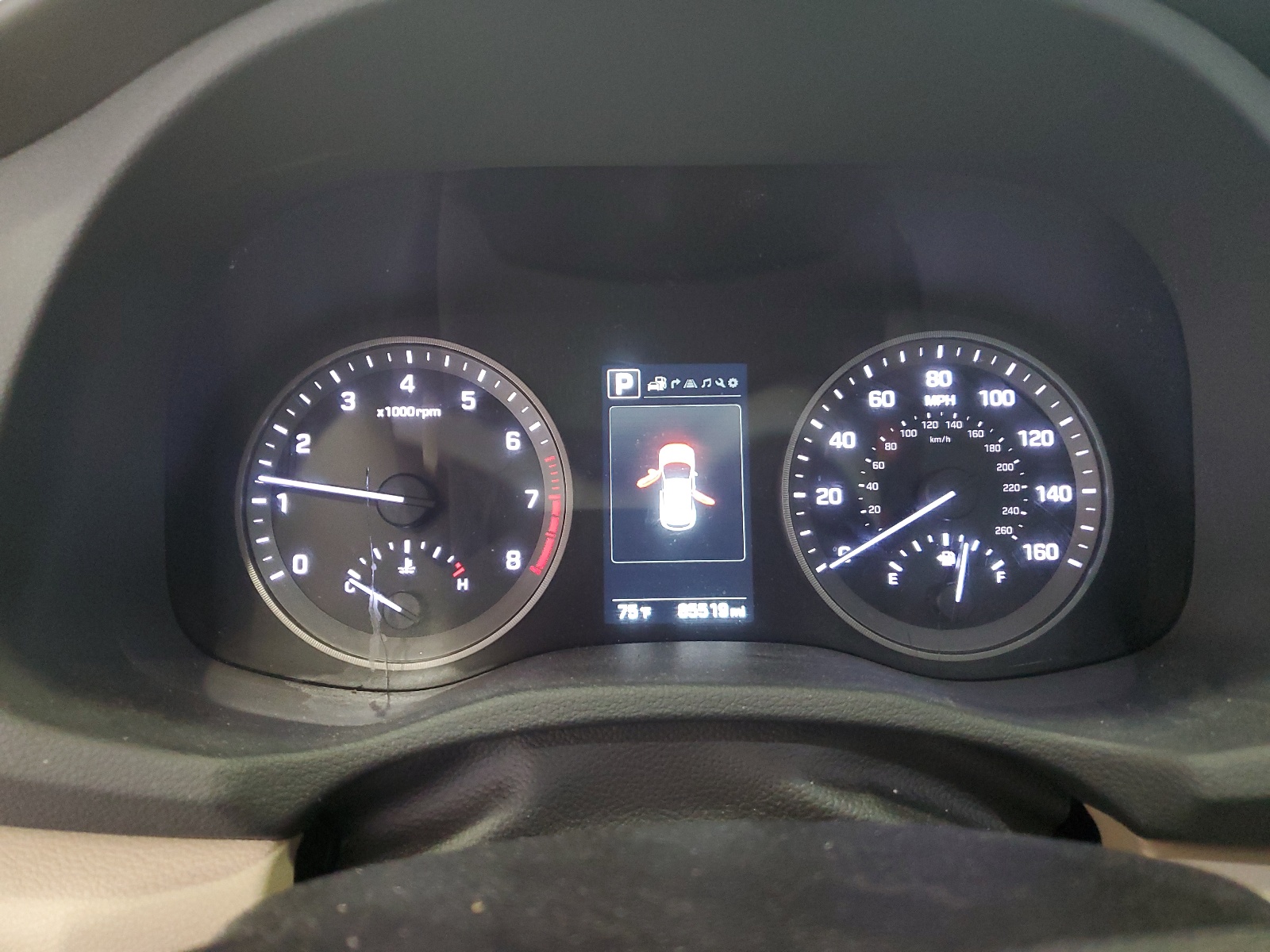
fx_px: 954
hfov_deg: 67.3
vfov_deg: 53.1
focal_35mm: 26
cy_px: 476
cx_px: 635
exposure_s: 1/17
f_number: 1.5
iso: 282
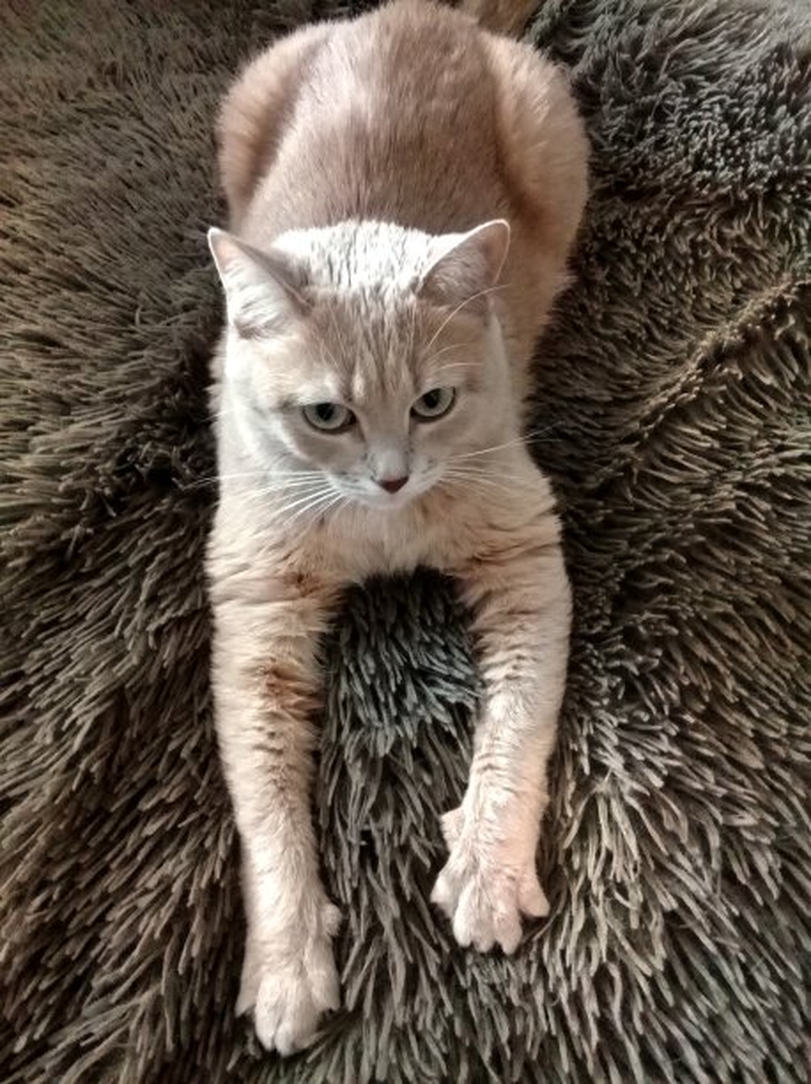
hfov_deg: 45.4
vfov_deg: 58.4
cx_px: 406
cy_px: 542
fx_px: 970
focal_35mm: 31
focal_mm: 3.3
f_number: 2.2
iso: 640
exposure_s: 1/17
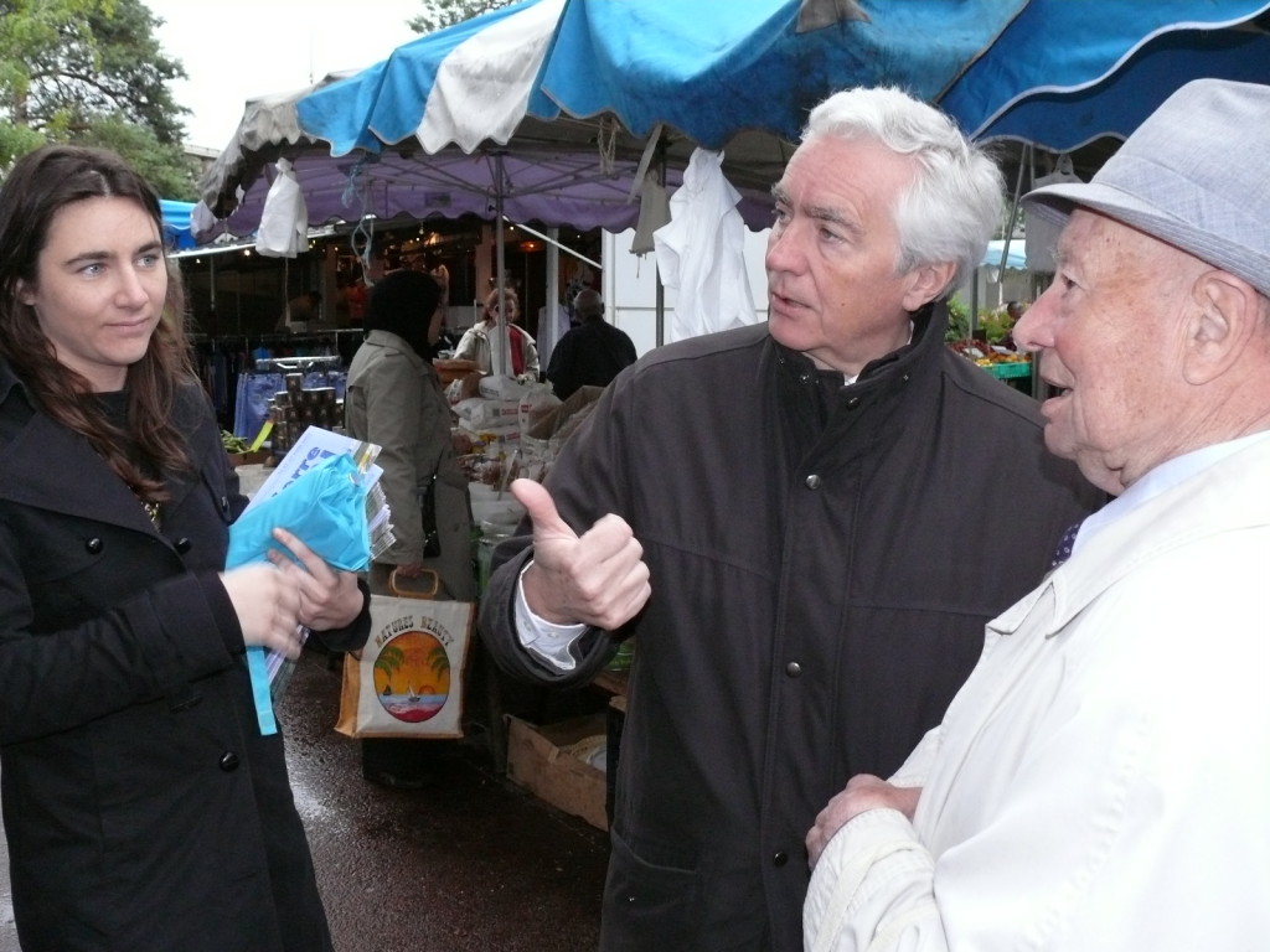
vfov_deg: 40.7
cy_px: 476
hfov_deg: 52.6
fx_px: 1284
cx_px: 635
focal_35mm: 35
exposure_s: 1/125
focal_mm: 7.4
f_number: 4
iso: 400
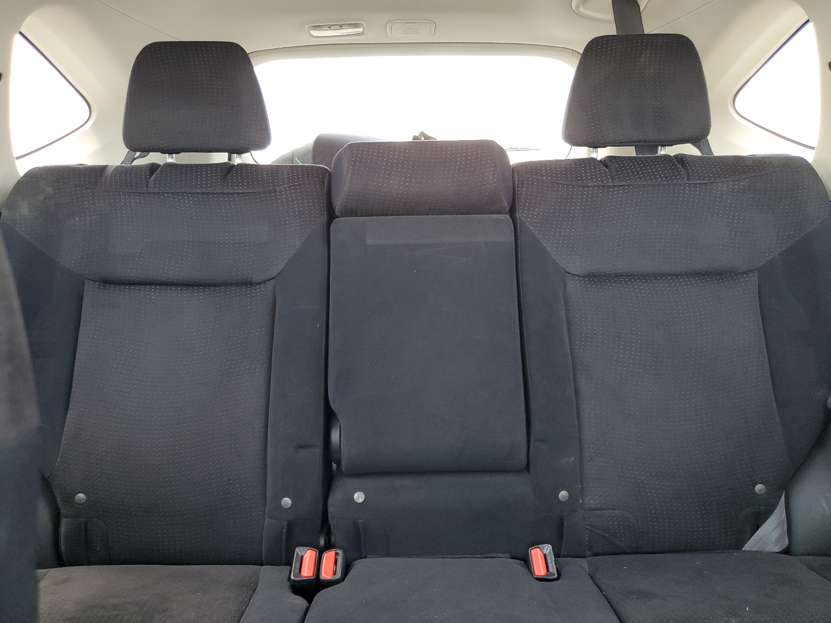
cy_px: 312
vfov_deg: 53.1
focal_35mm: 26
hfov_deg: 67.3
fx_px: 624
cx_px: 416
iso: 100
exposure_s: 1/60.2
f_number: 1.5
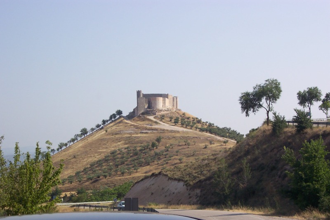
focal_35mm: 89
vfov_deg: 15.4
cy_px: 110
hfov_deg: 22.9
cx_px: 165
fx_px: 816
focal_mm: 18.7
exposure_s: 1/350
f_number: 8
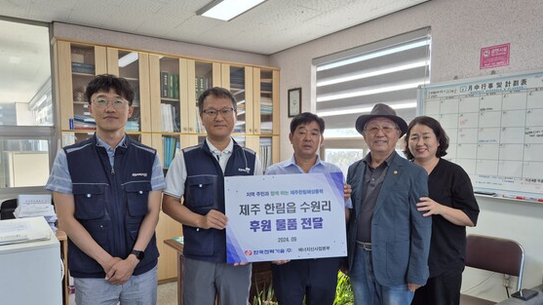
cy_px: 176
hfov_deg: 69.9
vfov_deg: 42.7
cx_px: 280
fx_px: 389
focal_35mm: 27
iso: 32
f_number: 1.8
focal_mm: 5.4
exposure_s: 1/120
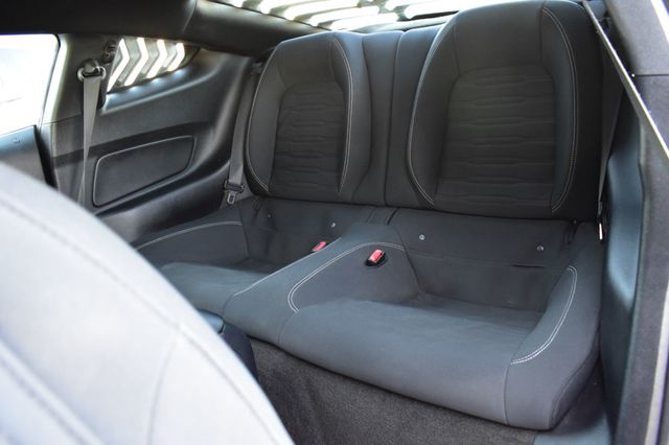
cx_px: 334
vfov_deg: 47.9
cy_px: 222
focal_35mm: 27
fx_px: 501
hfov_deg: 67.4
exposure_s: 1/15
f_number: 6.3
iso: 1400
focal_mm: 18
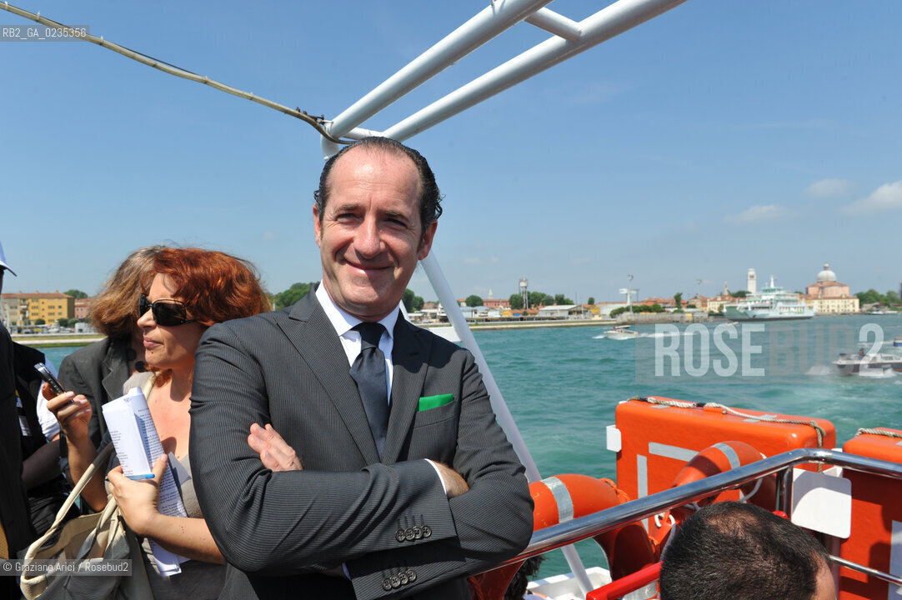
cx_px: 451
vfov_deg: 53.1
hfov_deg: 73.8
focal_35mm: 24
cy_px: 300
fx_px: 601
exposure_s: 1/500
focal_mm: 24
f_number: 11
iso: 400
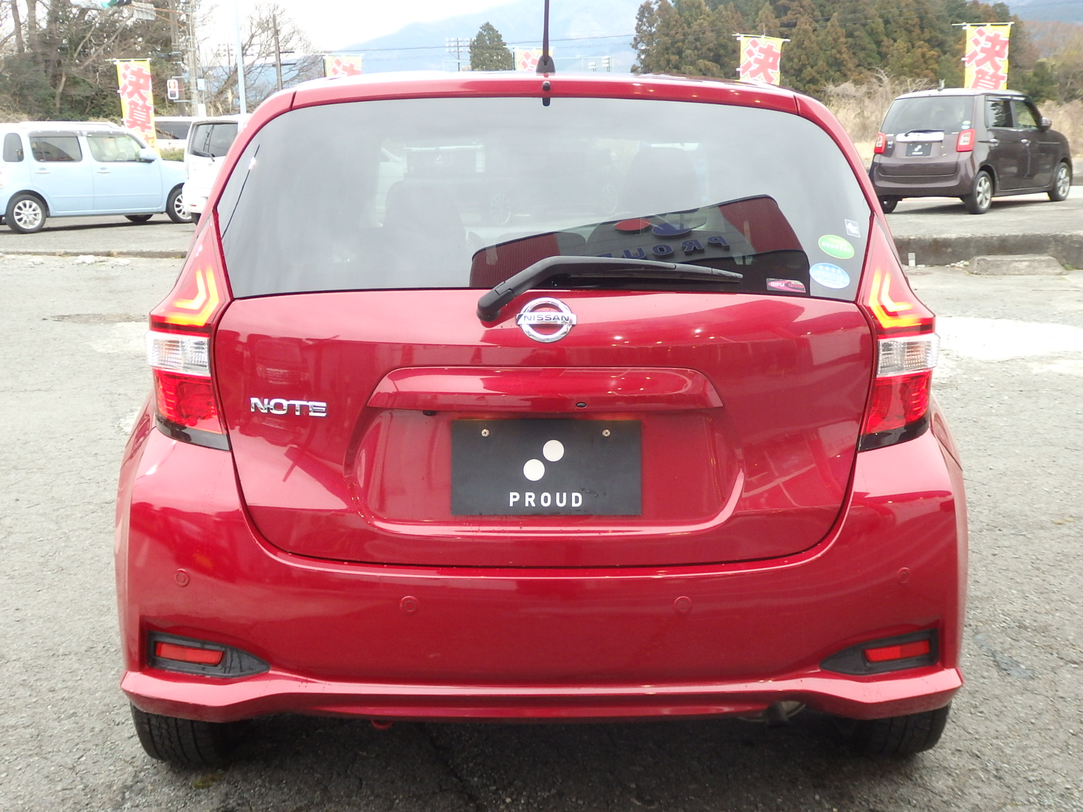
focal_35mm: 40
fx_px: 1251
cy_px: 406
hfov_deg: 46.8
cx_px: 542
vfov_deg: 36.0
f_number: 3.7
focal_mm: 7.3
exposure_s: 1/40
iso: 250
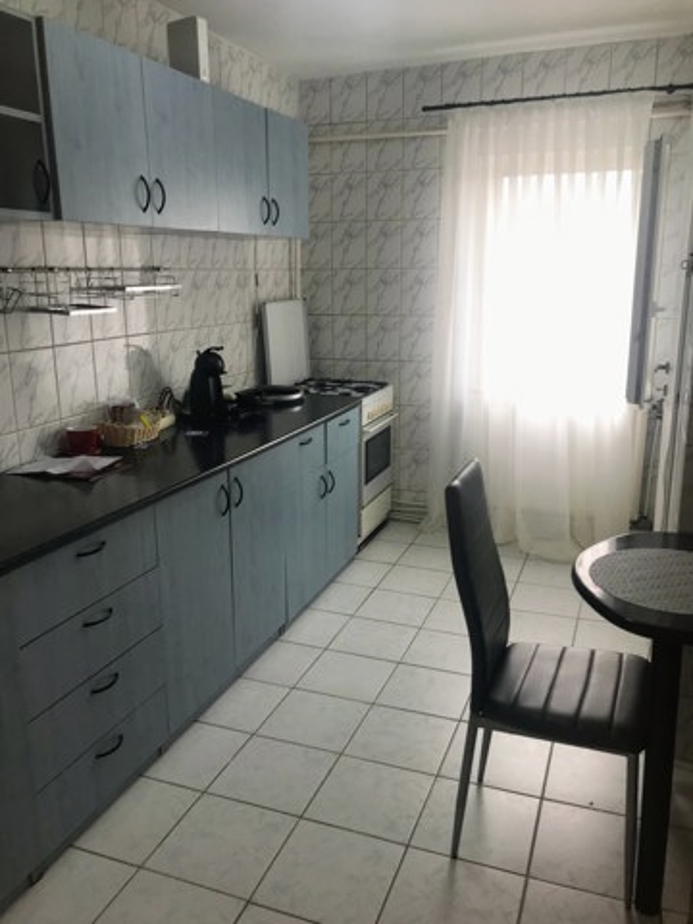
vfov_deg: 63.4
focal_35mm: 28
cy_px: 462
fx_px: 747
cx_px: 346
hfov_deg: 49.7
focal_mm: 3.99
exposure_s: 1/50
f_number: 1.8
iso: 25
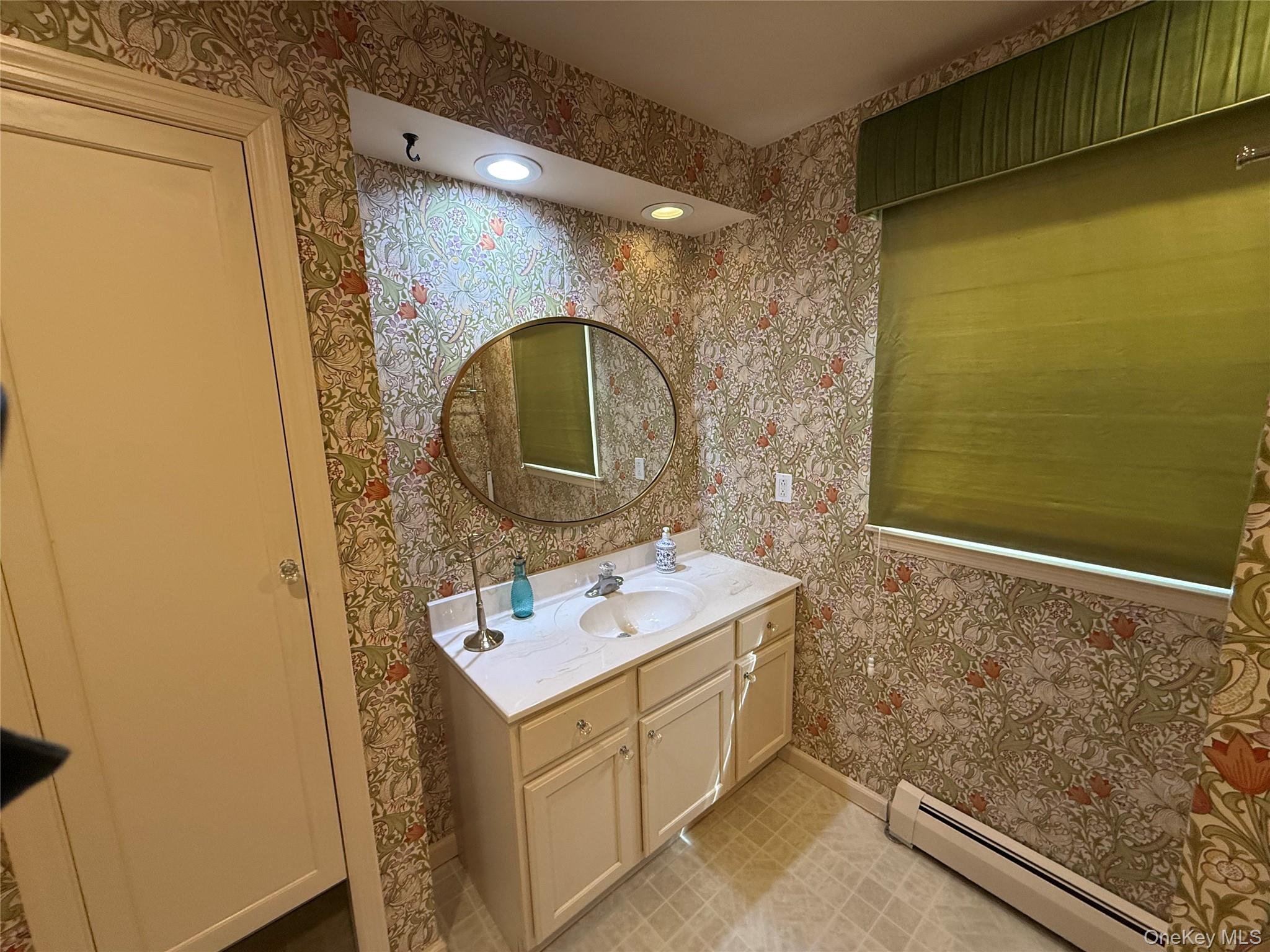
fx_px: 514
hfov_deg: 102.1
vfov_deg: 85.7
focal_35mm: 14
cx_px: 635
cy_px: 476
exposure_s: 1/120
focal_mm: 2.22
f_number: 2.2
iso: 320
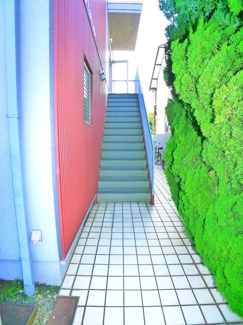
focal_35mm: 24
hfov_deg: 56.8
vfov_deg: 71.6
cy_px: 162
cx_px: 122
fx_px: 225
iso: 400
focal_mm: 5.1
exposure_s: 1/160
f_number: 2.8
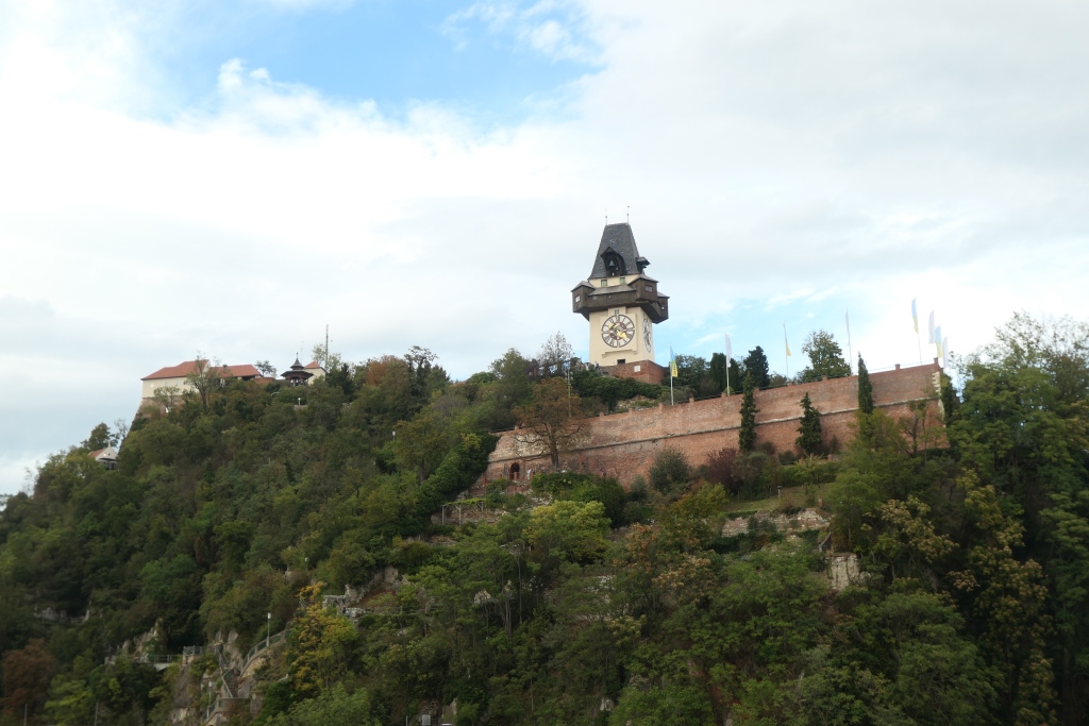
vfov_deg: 31.9
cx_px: 544
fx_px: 1271
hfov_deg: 46.4
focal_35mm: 42
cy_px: 363
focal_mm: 15.4
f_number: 4
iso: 125
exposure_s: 1/200
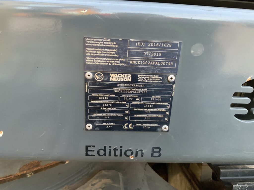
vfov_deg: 48.2
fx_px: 213
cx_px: 127
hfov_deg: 61.7
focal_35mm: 29
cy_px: 95
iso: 200
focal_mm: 3
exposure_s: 1/60
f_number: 1.8
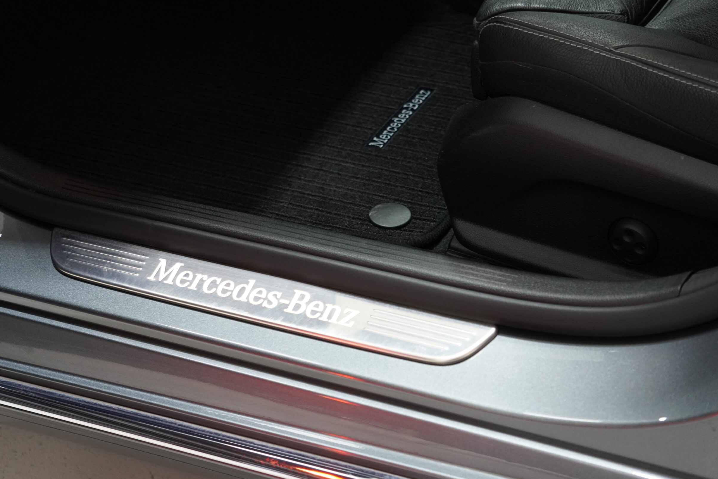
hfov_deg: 23.2
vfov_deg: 15.6
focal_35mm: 88
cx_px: 345
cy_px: 241
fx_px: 1746
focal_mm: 55
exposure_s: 1/40
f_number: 4.5
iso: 1250
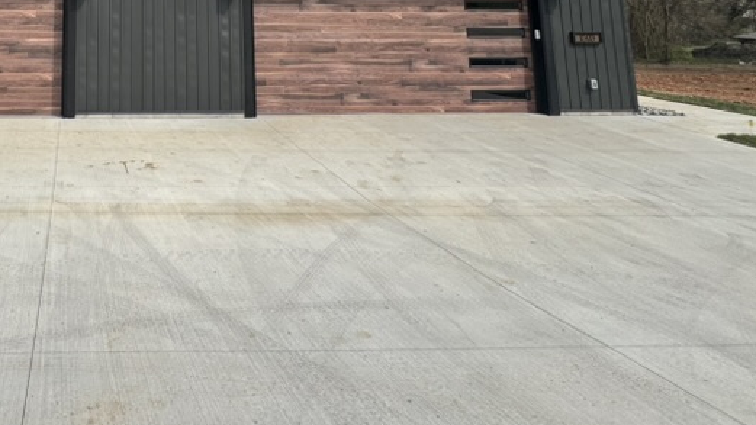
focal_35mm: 30
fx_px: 601
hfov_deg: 57.6
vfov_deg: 32.2
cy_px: -87
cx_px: 113
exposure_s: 1/1420
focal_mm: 2.22
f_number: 2.2
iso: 50
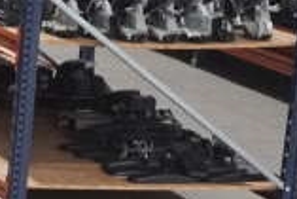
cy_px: 234
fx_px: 1734
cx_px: -439
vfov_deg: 6.5
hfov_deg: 8.8
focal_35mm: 210
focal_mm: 20
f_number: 4
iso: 4000
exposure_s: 1/160
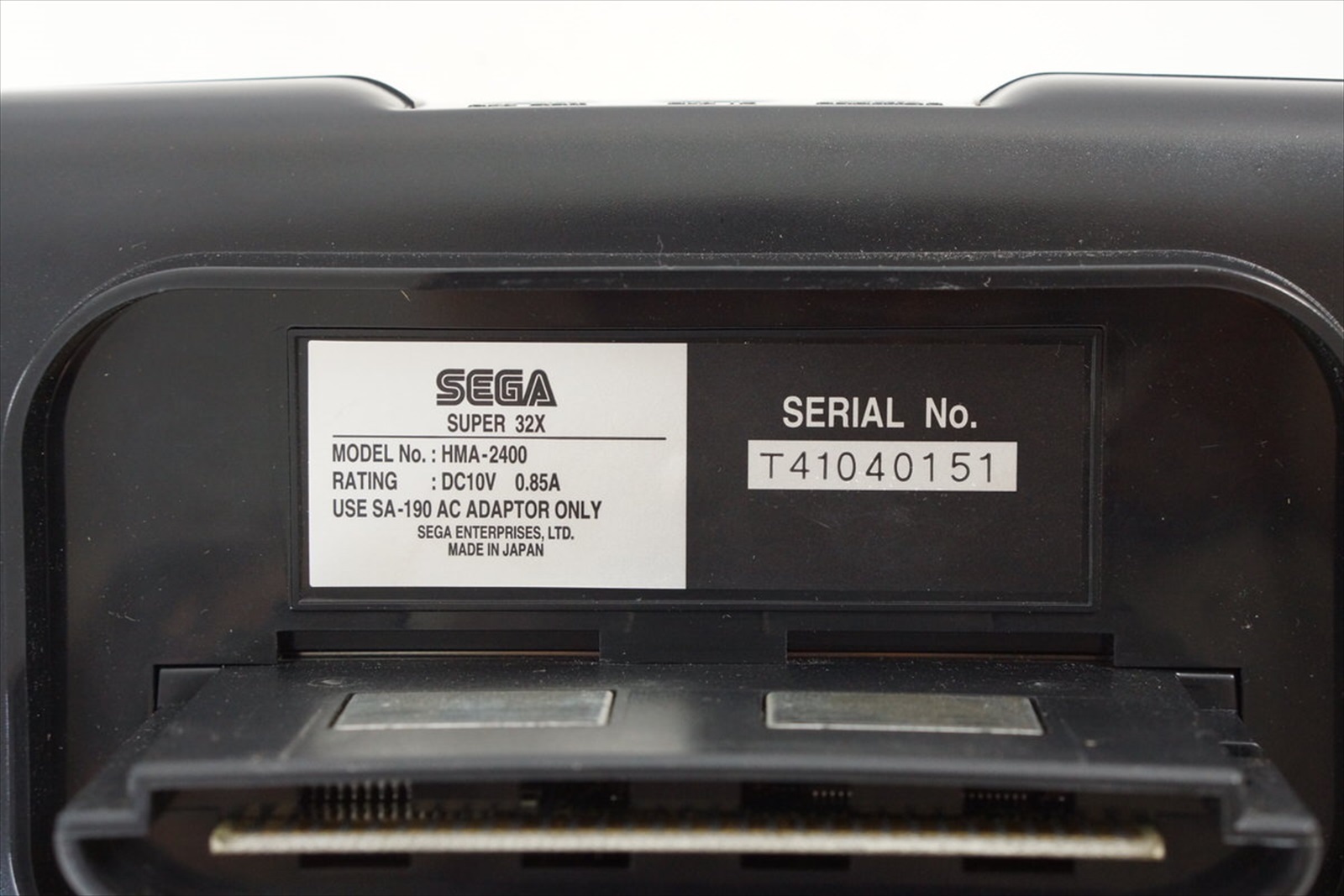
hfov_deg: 27.0
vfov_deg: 18.2
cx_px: 672
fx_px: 2800
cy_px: 448
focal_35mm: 75
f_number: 6.3
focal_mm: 50
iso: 1600
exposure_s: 1/50
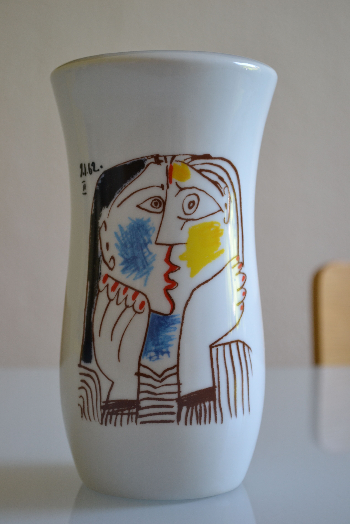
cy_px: 262
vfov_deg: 29.2
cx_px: 175
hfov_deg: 19.7
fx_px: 1006
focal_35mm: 69
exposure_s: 1/30
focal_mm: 46
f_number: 5.3
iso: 400
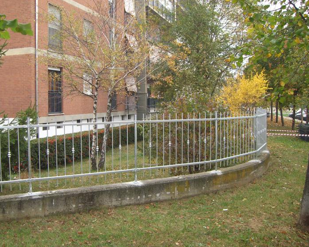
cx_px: 145
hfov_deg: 45.8
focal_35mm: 40
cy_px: 124
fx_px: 366
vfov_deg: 37.3
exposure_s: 1/160
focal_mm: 6.2
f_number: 2.7
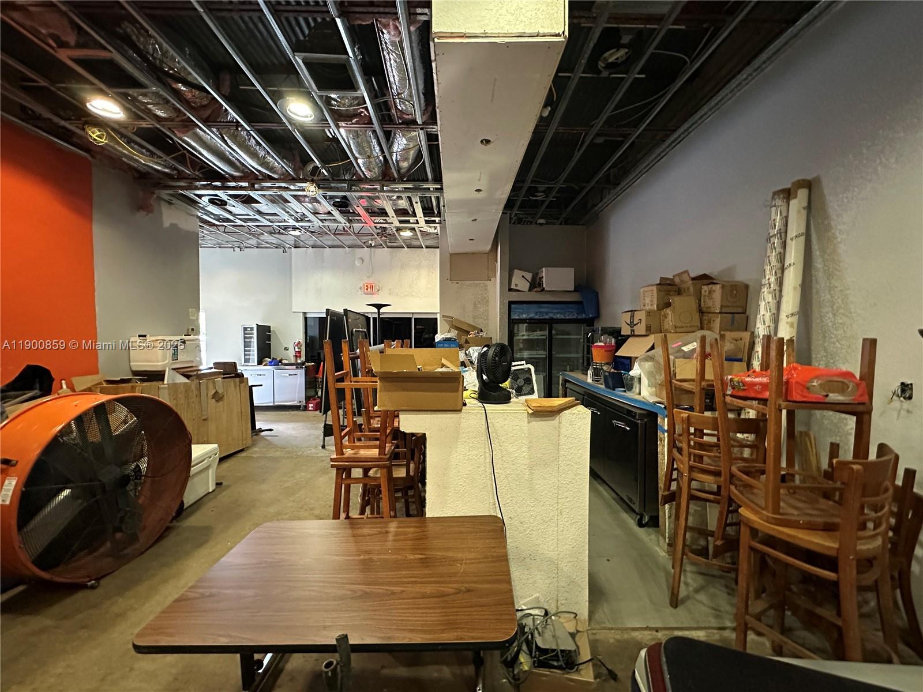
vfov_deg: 85.7
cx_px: 462
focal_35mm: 14
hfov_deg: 102.1
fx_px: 373
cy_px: 346
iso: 1000
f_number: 2.2
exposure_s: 1/60
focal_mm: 2.22
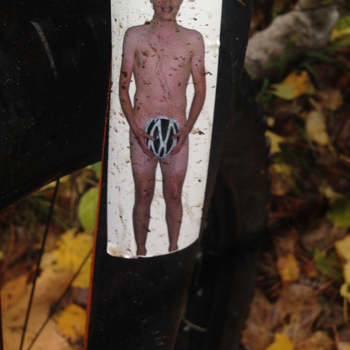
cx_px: 175
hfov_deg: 42.8
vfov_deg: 42.3
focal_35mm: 39
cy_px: 119
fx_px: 446
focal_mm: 4.12
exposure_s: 1/60
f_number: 2.4
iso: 50
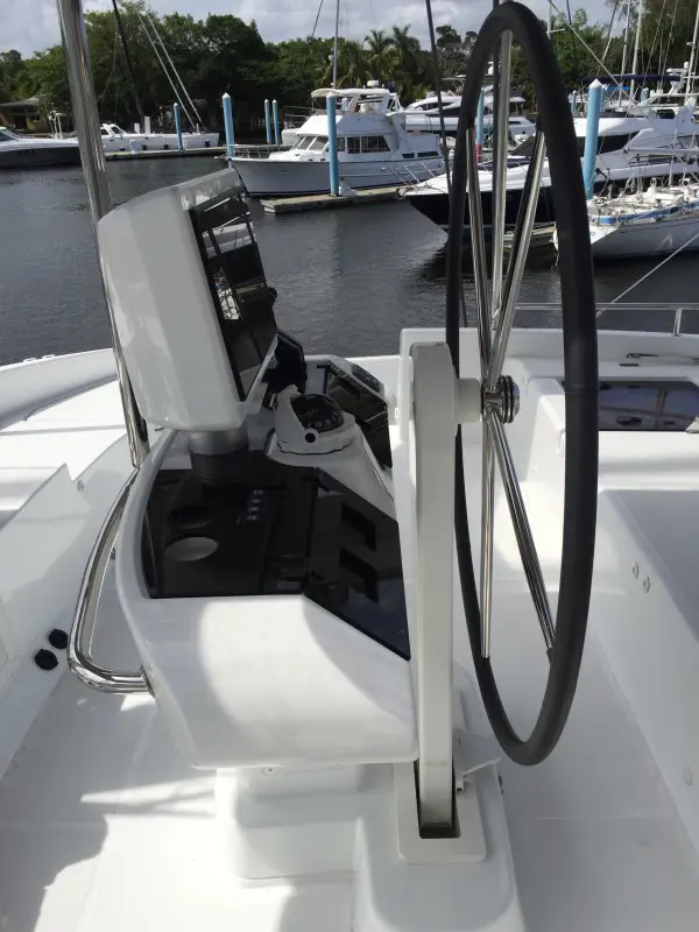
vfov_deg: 61.7
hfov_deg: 48.2
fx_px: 781
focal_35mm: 29
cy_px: 466
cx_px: 350
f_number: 2.2
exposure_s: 1/3049
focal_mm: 4.15
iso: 32
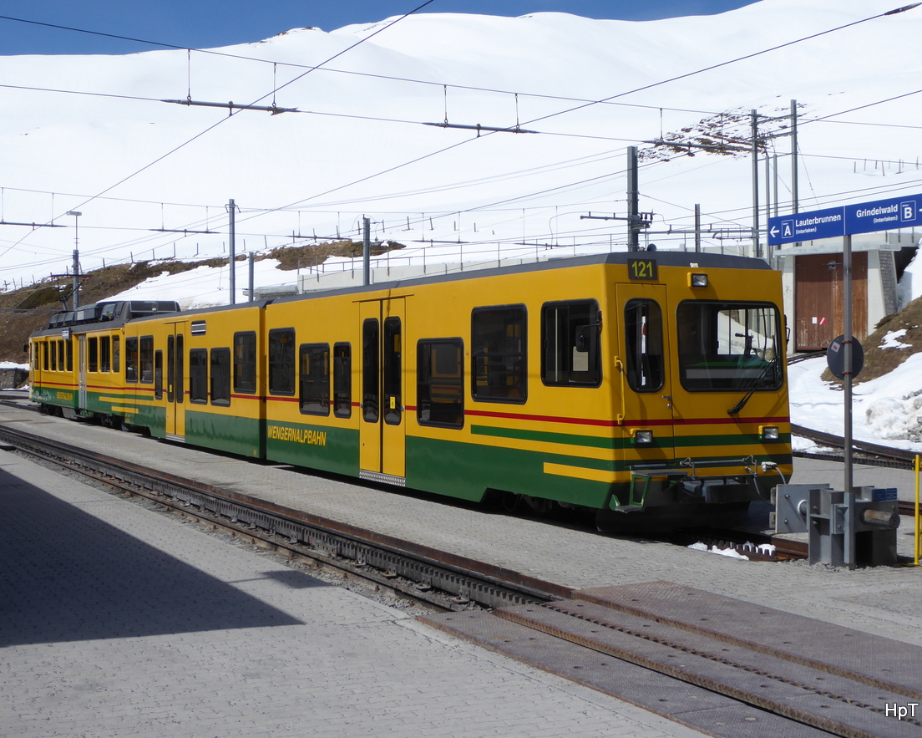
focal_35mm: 52
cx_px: 441
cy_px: 365
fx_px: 1419
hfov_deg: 36.0
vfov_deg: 29.1
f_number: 4
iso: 80
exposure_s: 1/1300
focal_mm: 8.4
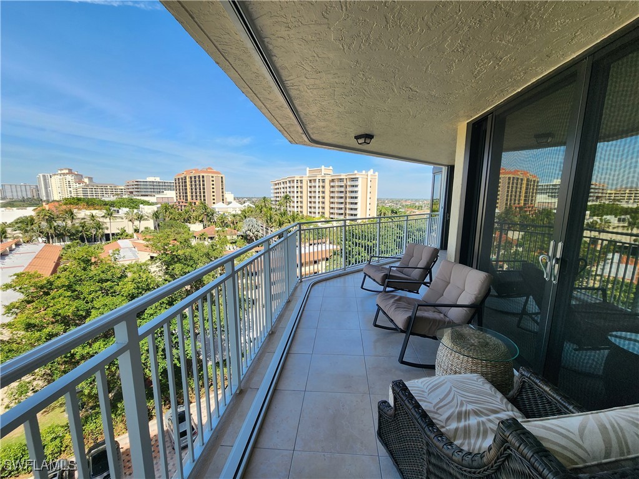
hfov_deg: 106.2
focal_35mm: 13
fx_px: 240
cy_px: 240
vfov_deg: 89.9
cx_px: 320
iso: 50
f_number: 2.2
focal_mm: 2.2
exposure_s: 1/1076
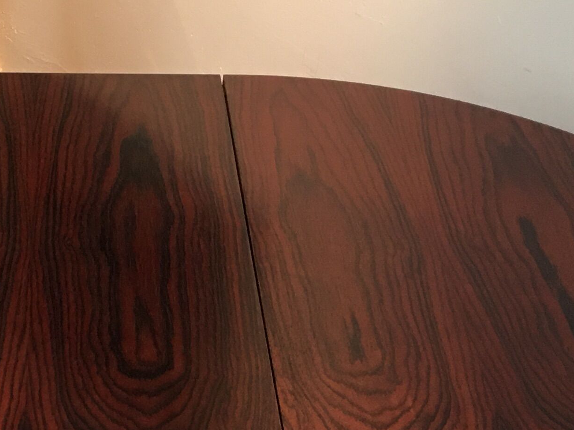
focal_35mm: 95
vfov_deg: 15.1
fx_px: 1575
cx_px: -29
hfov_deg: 19.9
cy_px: 487
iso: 64
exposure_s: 1/17
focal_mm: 4.15
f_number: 2.2
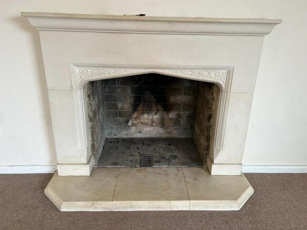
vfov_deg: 53.0
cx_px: 154
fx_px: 231
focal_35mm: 26
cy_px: 115
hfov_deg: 67.3
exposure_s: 1/118
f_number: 1.5
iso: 125
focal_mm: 5.7
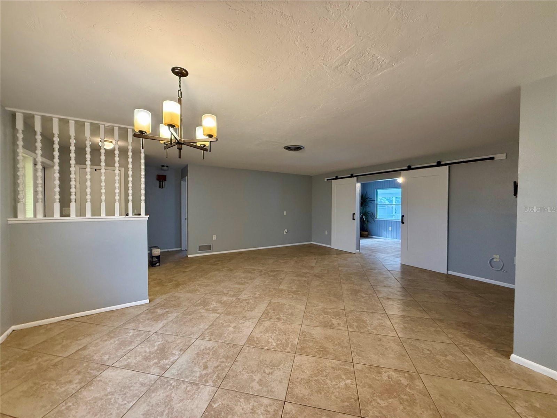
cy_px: 209
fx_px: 225
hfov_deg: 102.1
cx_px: 278
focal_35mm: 14
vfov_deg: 85.7
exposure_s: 1/120
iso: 400
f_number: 2.2
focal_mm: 2.22
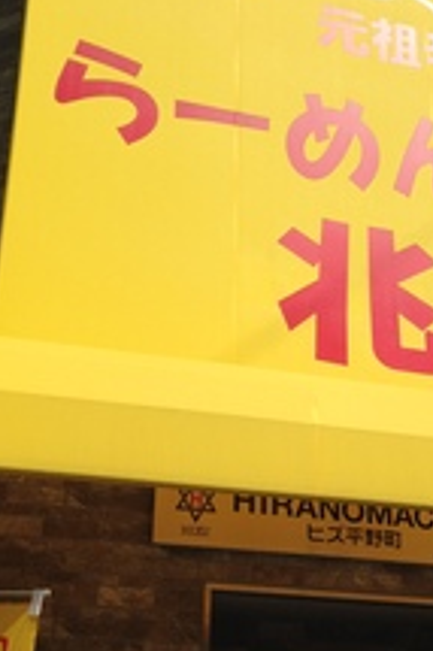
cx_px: 306
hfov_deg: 21.1
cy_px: 324
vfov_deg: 31.4
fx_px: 1156
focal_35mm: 64
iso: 50
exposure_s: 1/2463
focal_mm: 4.12
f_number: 2.4
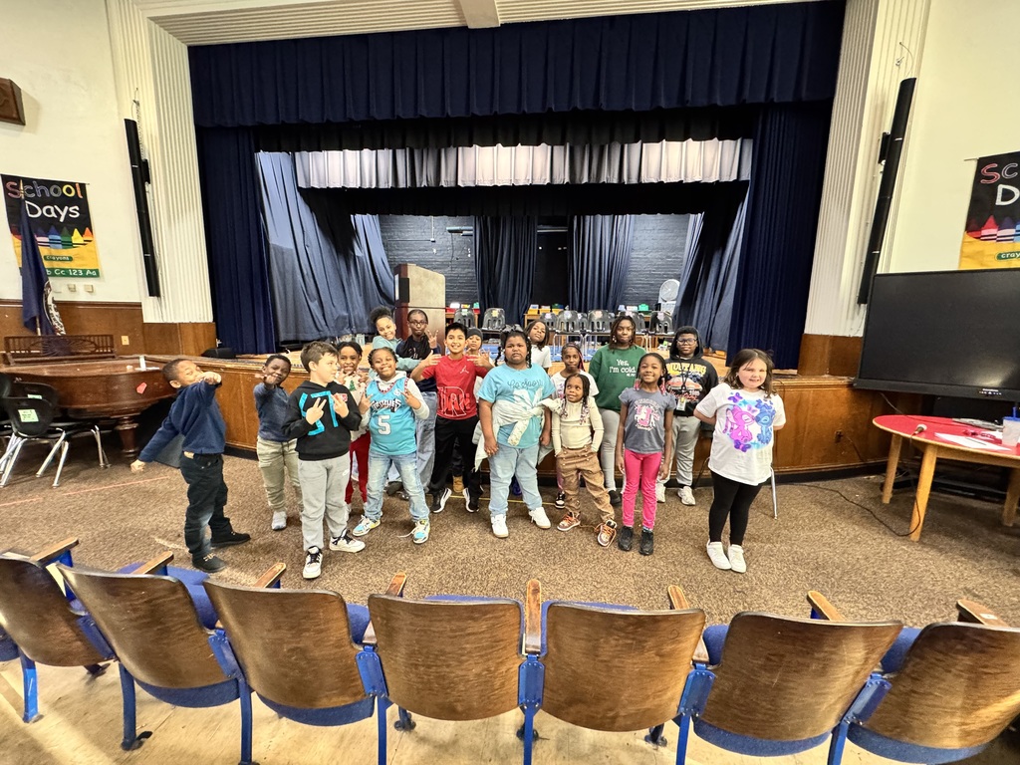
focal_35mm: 14
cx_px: 510
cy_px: 382
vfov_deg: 85.7
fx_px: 413
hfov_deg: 102.1
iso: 800
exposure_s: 1/60
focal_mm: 2.22
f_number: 2.2
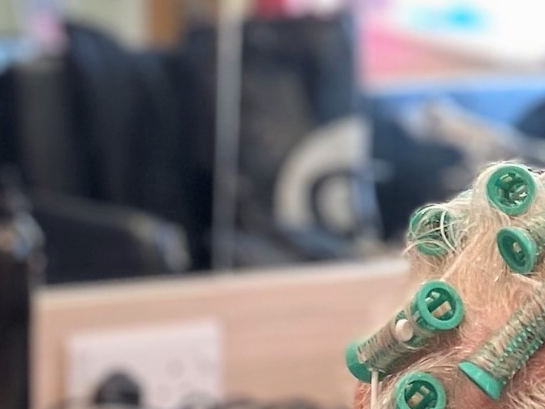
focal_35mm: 148
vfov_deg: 10.0
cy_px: 159
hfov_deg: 12.7
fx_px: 2330
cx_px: 808
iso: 64
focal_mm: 4.25
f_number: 1.8
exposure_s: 1/100
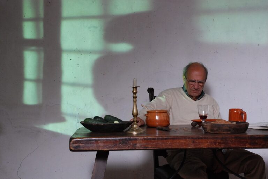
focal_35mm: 69
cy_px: 90
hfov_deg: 29.2
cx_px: 134
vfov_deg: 19.8
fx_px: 515
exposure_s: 1/50
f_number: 8
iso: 1250
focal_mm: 46
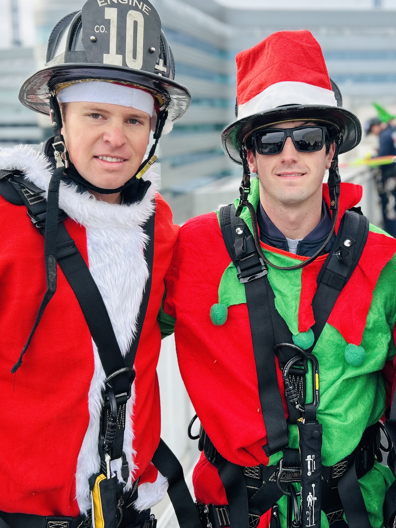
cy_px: 212
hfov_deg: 34.2
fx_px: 641
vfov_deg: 44.6
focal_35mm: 42
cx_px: 246
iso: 50
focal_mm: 5.7
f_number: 1.5
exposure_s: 1/820
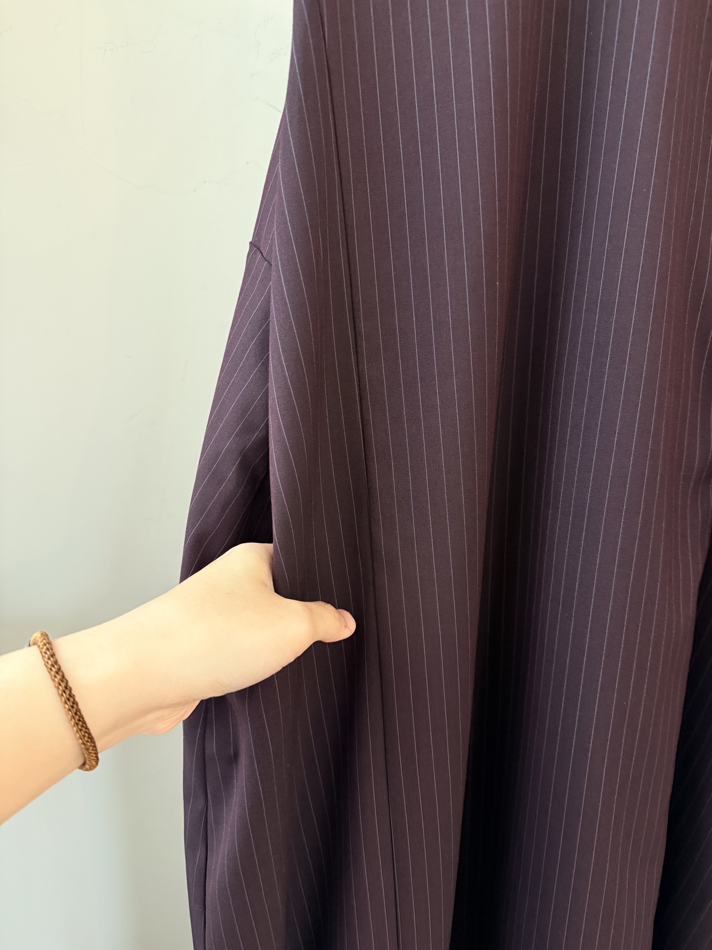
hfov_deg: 56.8
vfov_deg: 71.6
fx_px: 658
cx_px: 356
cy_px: 475
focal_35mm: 24
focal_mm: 6.76
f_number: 1.78
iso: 800
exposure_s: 1/40
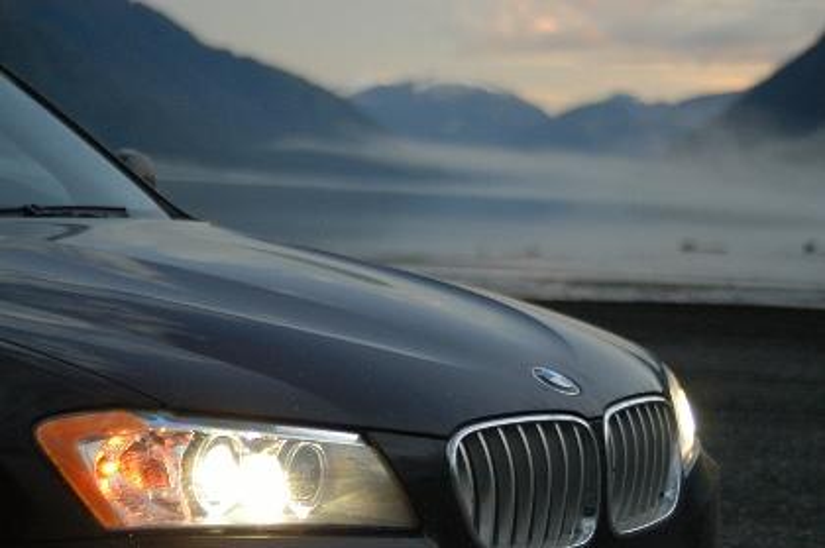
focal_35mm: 90
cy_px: 274
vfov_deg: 15.2
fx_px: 2060
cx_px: 412
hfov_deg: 22.6
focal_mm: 60
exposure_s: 1/100
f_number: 3
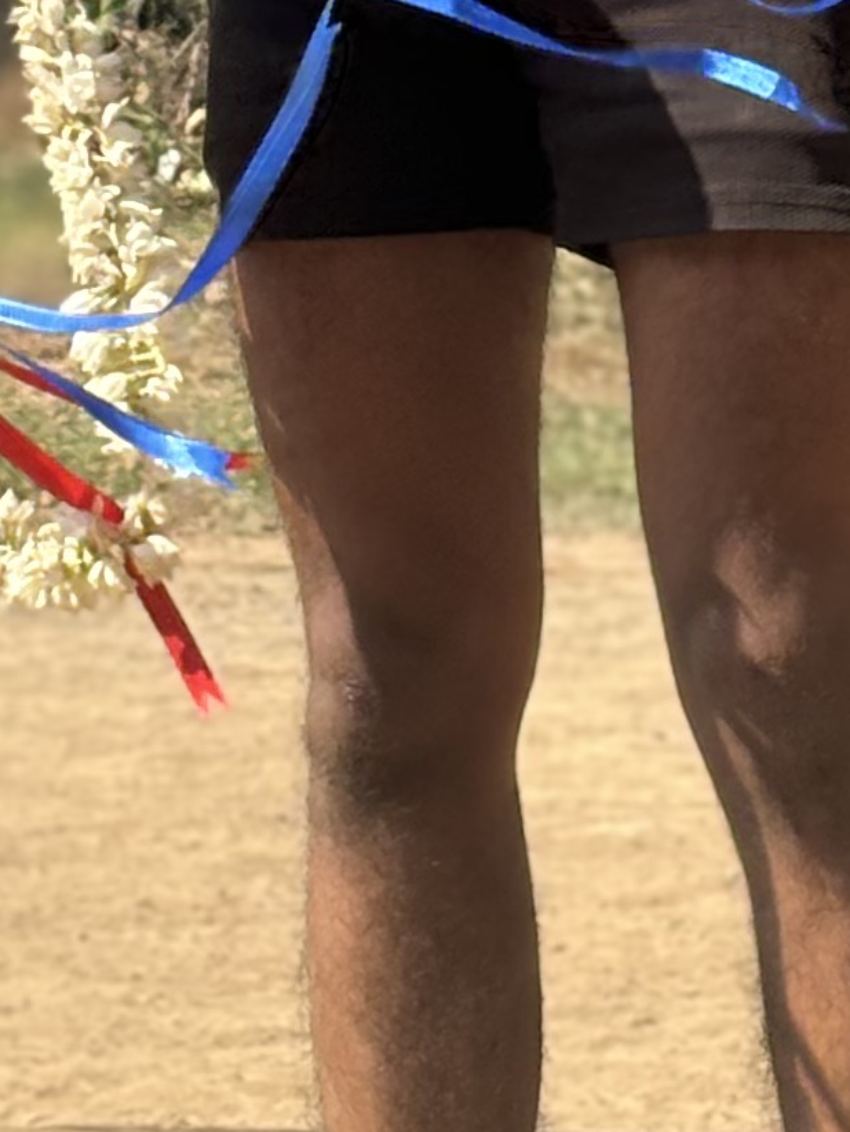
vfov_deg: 7.6
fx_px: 8344
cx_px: 438
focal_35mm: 255
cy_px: -555
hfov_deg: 5.8
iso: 32
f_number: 1.6
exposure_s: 1/1567
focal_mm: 5.96
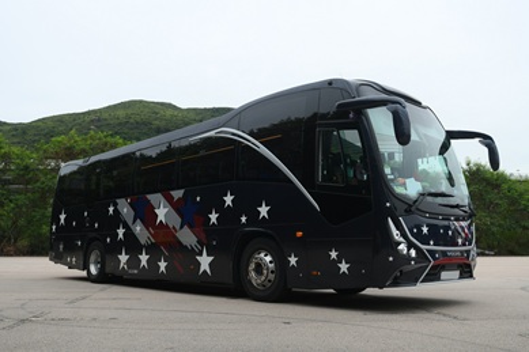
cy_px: 176
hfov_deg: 54.5
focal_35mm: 35
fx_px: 514
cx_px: 264
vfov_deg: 37.8
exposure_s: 1/160
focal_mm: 35
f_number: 6.3
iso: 100
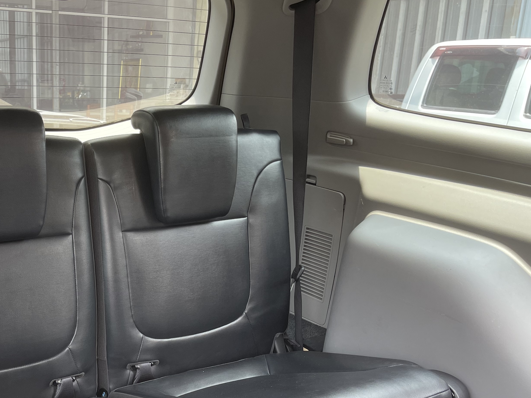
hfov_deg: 43.5
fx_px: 629
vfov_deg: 34.6
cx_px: 100
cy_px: 287
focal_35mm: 41
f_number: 1.6
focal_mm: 5.1
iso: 80
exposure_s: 1/121
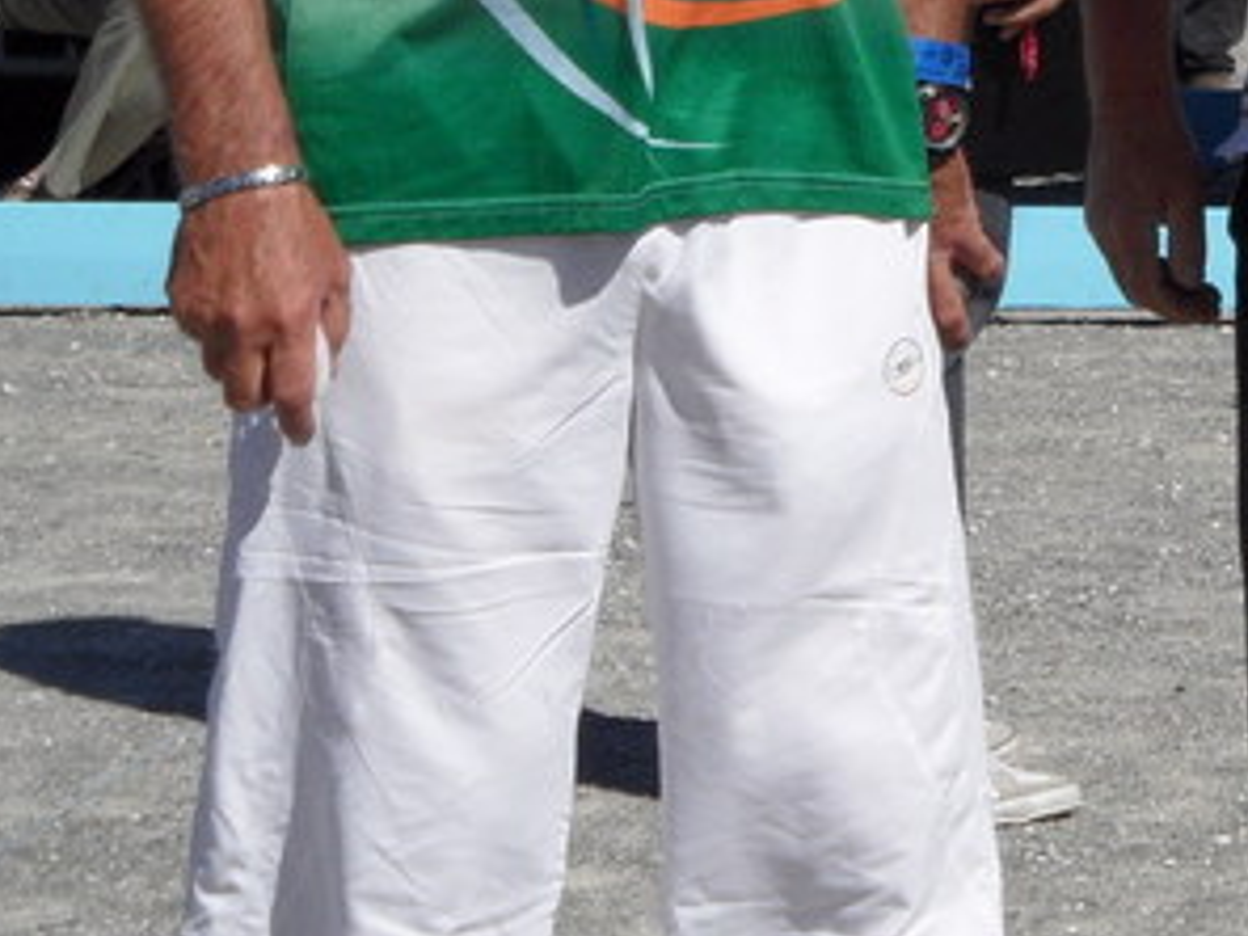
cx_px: 1716
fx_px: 10491
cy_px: -27
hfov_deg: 6.7
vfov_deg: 5.1
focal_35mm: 291
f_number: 4.4
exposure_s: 1/1000
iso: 80
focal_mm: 16.3
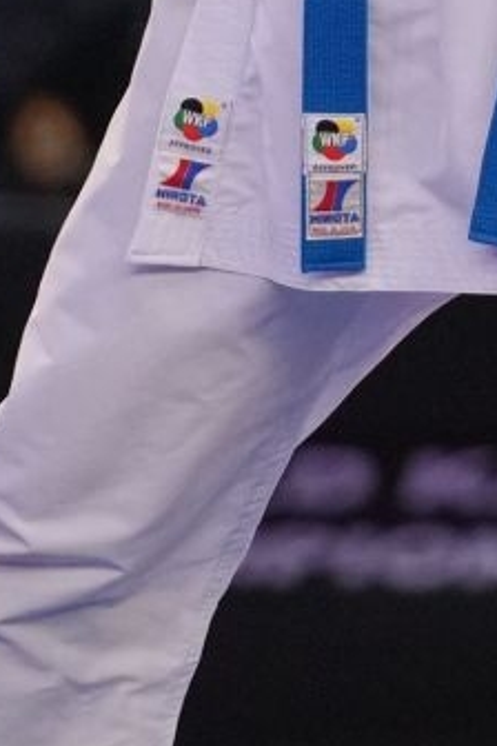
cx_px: 797
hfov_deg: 0.9
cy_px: -366
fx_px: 33296
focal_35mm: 1608
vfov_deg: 1.3
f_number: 2.8
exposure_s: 1/1000
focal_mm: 200
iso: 2000
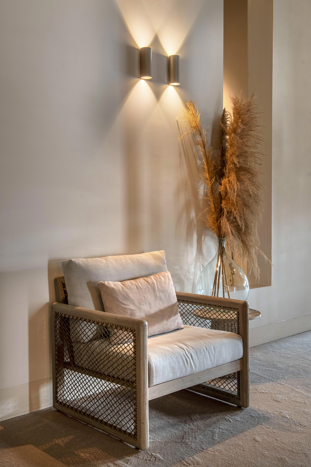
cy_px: 234
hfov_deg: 33.4
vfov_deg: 48.5
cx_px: 156
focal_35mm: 40
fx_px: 518
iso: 400
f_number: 7.1
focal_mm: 40
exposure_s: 1/125
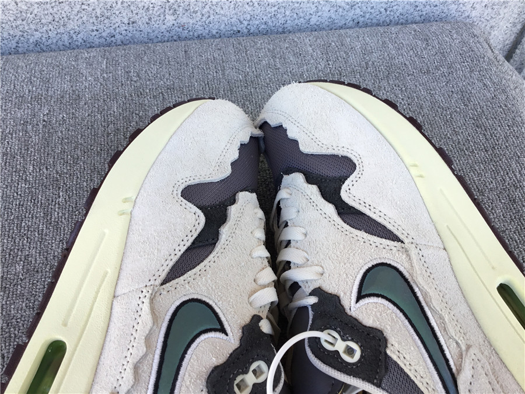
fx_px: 470
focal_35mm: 31
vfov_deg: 45.4
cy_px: 197
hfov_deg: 58.4
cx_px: 262
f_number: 2.4
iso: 25
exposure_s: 1/100
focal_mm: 3.3
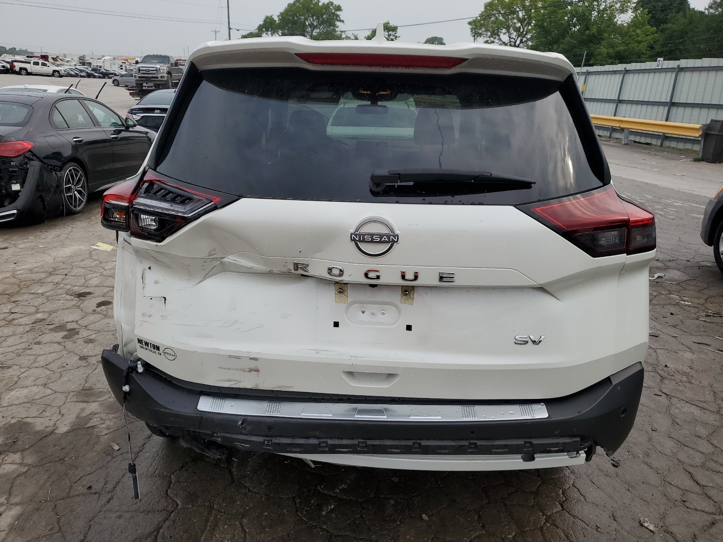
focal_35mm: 26
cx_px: 362
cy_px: 271
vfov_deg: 53.1
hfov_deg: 67.3
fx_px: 543
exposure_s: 1/2500
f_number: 1.5
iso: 50
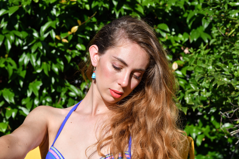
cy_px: 80
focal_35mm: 165
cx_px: 120
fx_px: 1095
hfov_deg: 12.5
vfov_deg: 8.3
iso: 100
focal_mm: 110
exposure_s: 1/250
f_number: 8
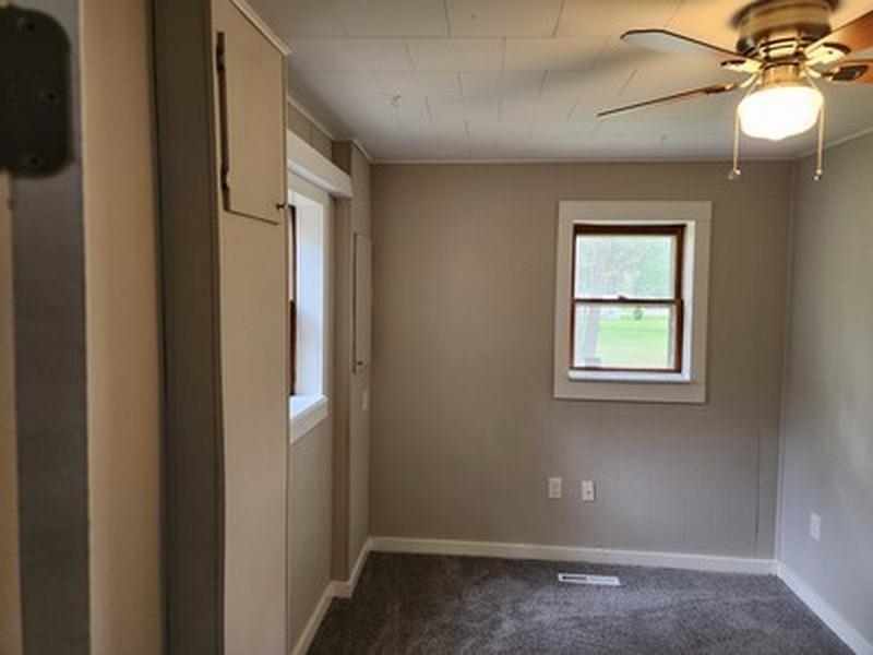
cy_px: 328
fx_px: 580
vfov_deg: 58.9
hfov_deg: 73.9
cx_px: 436
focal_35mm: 23
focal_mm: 6.4
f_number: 1.8
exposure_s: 1/120
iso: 200
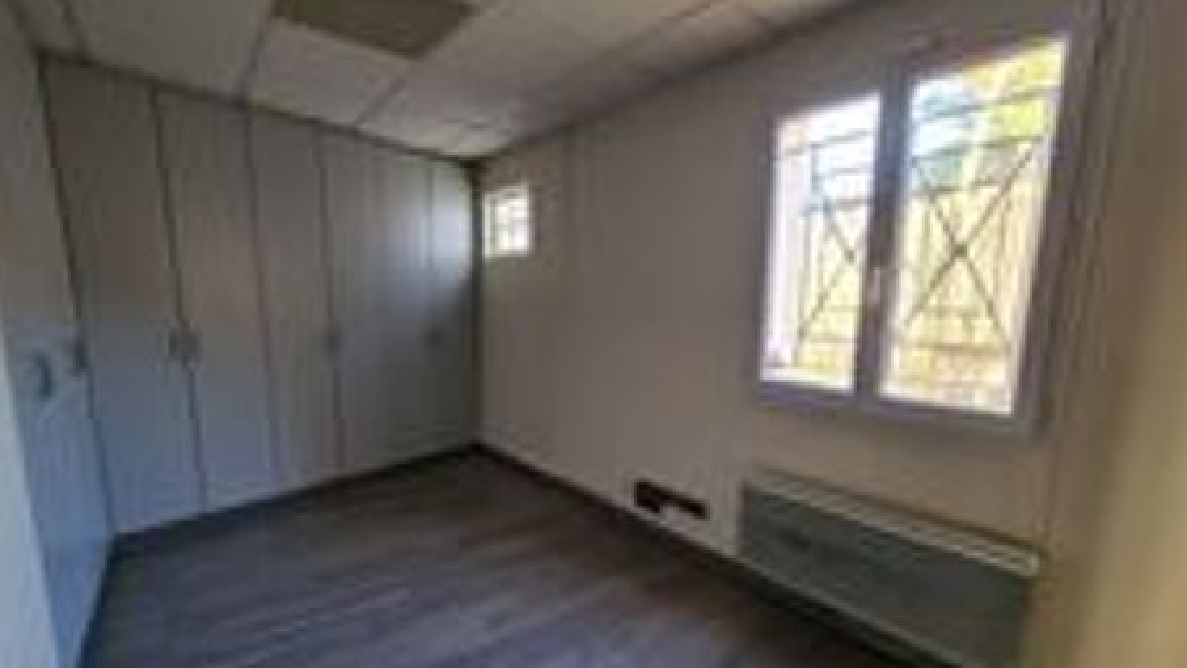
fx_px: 472
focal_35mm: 15
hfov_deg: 103.0
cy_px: 388
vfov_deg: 70.1
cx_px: 584
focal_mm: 2.2
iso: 320
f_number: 2.2
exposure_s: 1/50
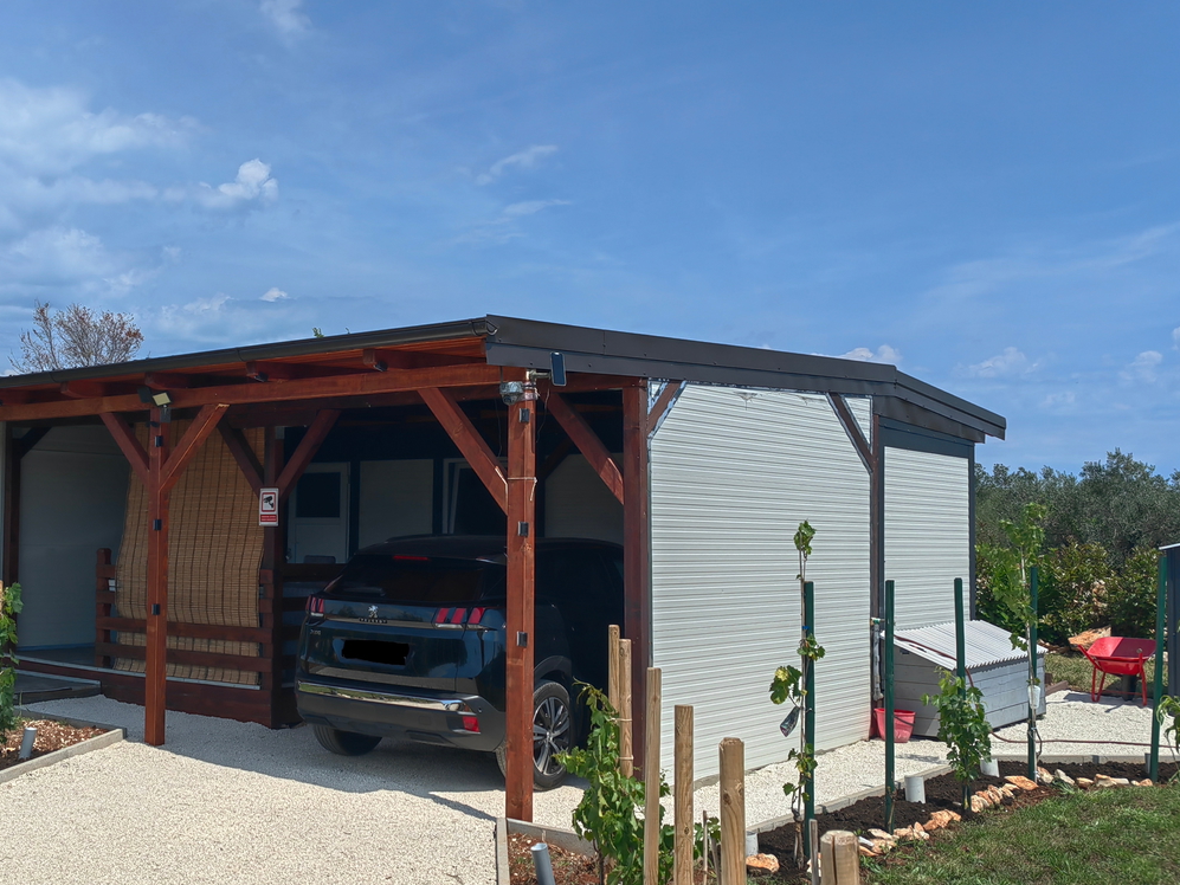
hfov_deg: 46.7
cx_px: 352
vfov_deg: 36.8
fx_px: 1330
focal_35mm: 39
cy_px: 467
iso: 50
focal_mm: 5.54
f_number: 1.8
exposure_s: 1/5650
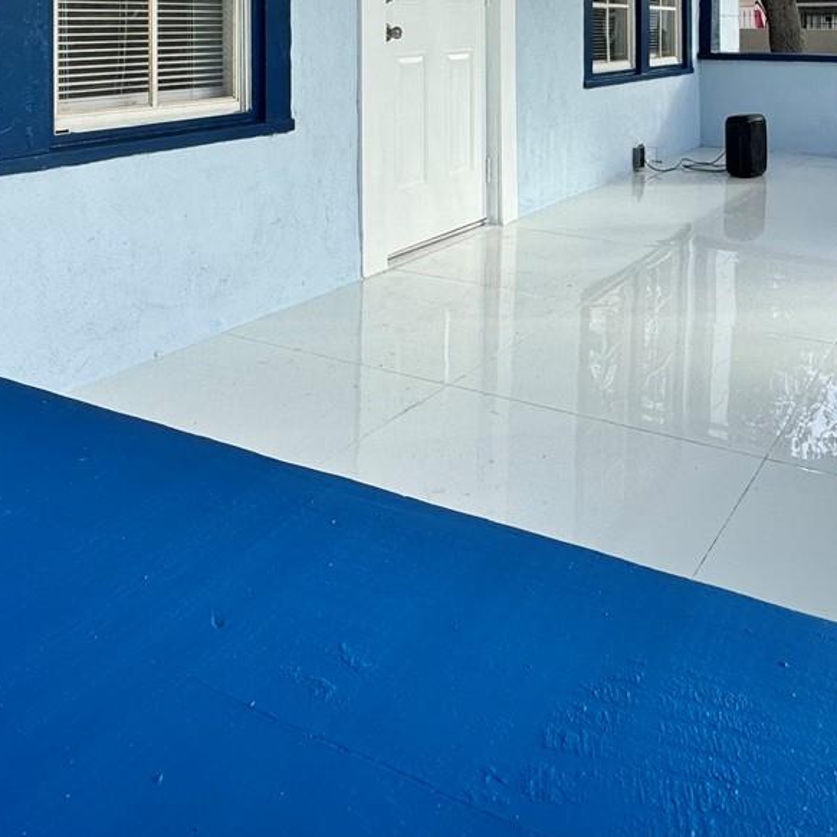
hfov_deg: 47.7
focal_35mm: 34
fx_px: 930
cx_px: 555
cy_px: 33
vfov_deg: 42.9
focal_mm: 2.22
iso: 50
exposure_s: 1/587
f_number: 2.2
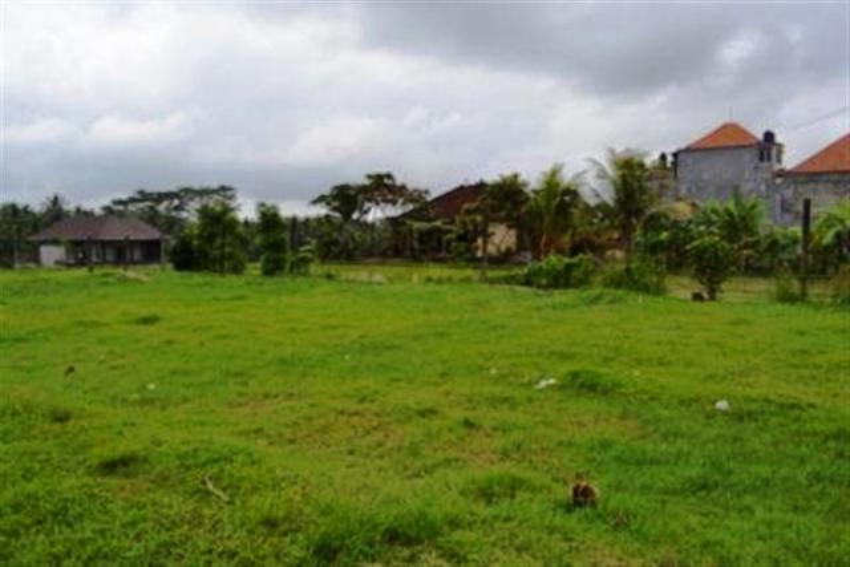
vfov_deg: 48.0
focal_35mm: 27
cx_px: 425
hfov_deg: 67.4
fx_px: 638
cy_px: 284
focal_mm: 18
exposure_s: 1/160
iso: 100
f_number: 6.3
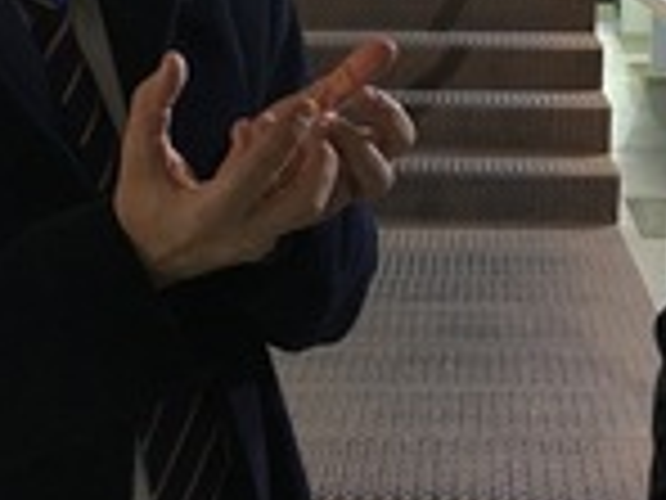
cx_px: 446
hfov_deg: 28.4
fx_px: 1308
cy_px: -7
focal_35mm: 68
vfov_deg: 20.9
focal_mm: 4.15
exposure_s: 1/25
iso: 200
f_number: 2.2
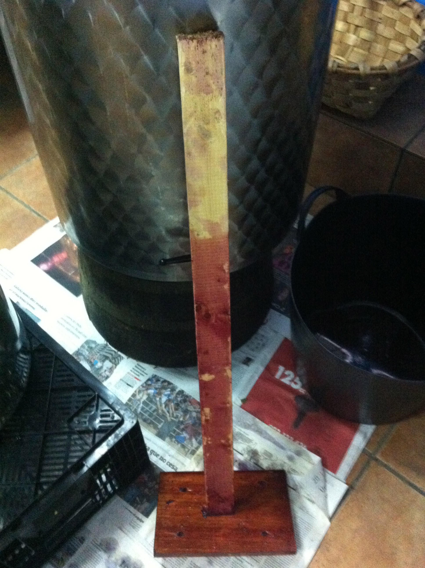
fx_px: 574
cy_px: 284
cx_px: 212
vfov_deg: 52.7
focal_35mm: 35
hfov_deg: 40.6
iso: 1000
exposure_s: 1/15
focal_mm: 3.85
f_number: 2.8
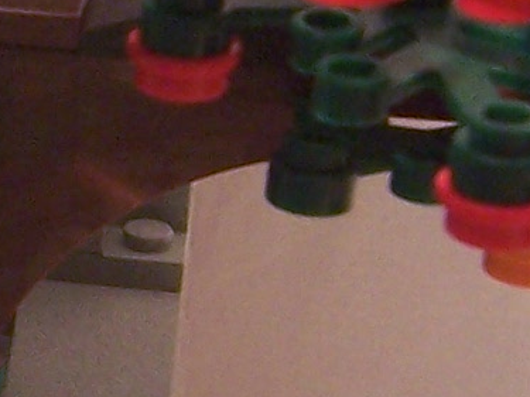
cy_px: 130
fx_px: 3107
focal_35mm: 203
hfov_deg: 9.2
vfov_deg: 7.3
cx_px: -507
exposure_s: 1/15
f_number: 3.4
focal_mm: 5.5
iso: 140
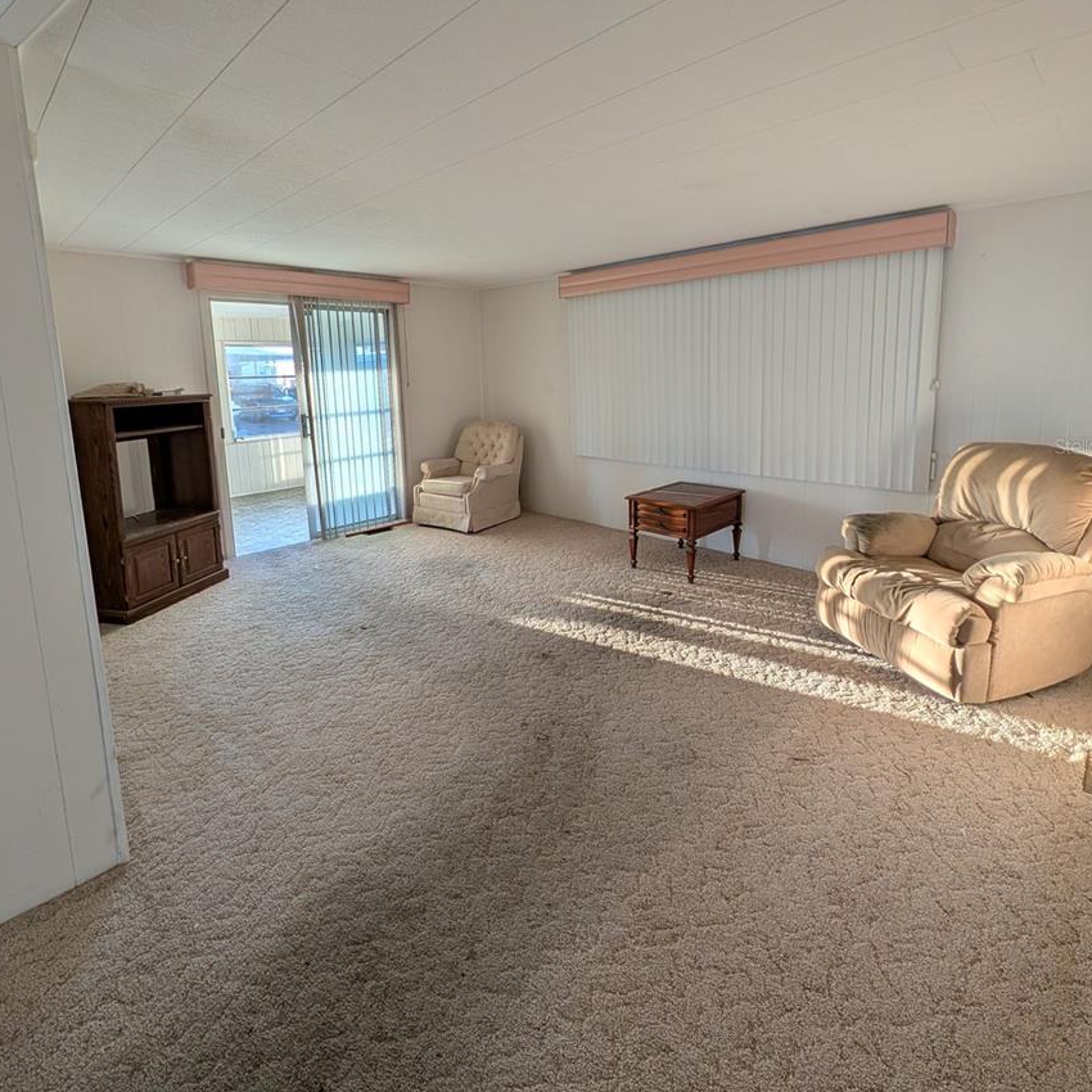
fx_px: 535
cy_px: 446
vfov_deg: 90.1
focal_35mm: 15
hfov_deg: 91.1
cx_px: 566
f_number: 1.7
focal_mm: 2.02
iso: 47
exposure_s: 1/130
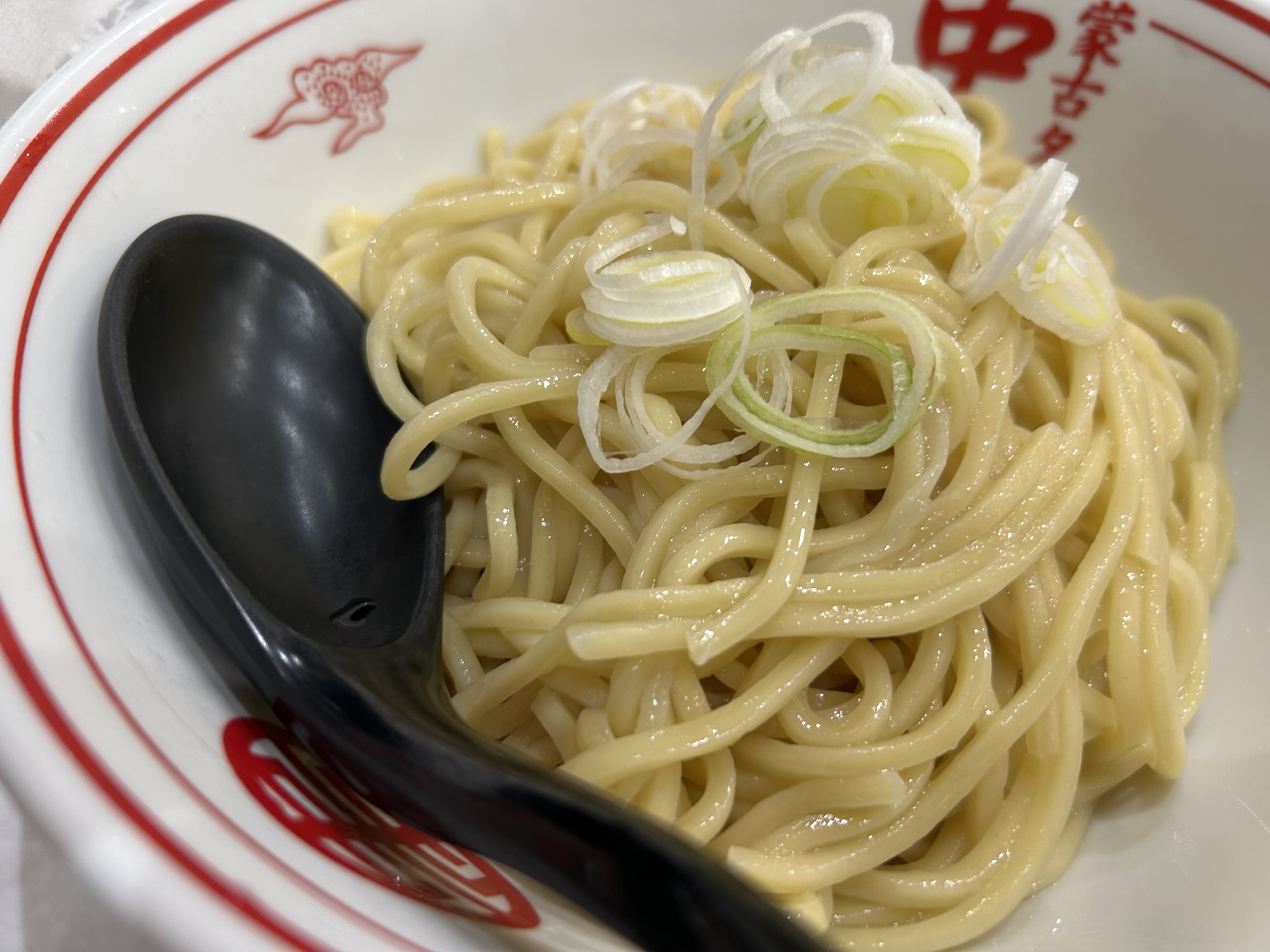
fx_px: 954
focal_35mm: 26
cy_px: 476
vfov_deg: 53.1
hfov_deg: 67.3
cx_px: 635
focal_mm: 5.7
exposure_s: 1/50
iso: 80
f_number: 1.5
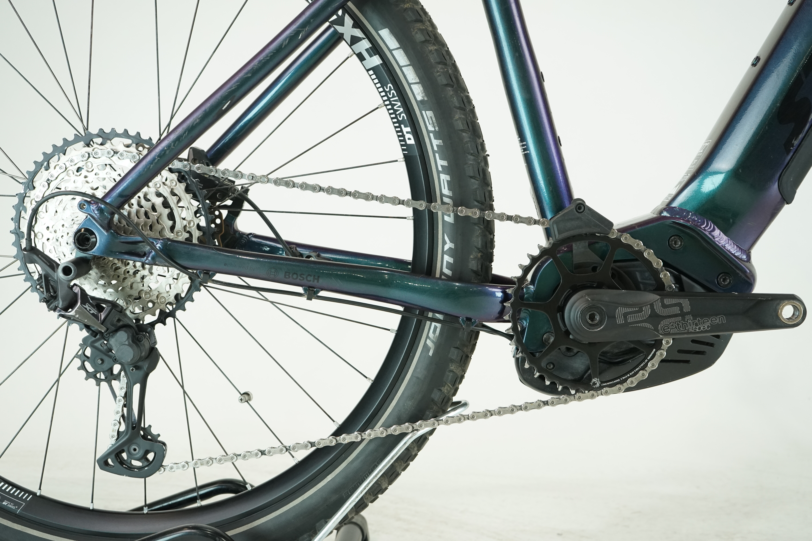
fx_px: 880
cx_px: 406
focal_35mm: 39
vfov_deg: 34.2
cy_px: 270
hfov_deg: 49.6
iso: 1600
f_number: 5.6
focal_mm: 39
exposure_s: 1/200
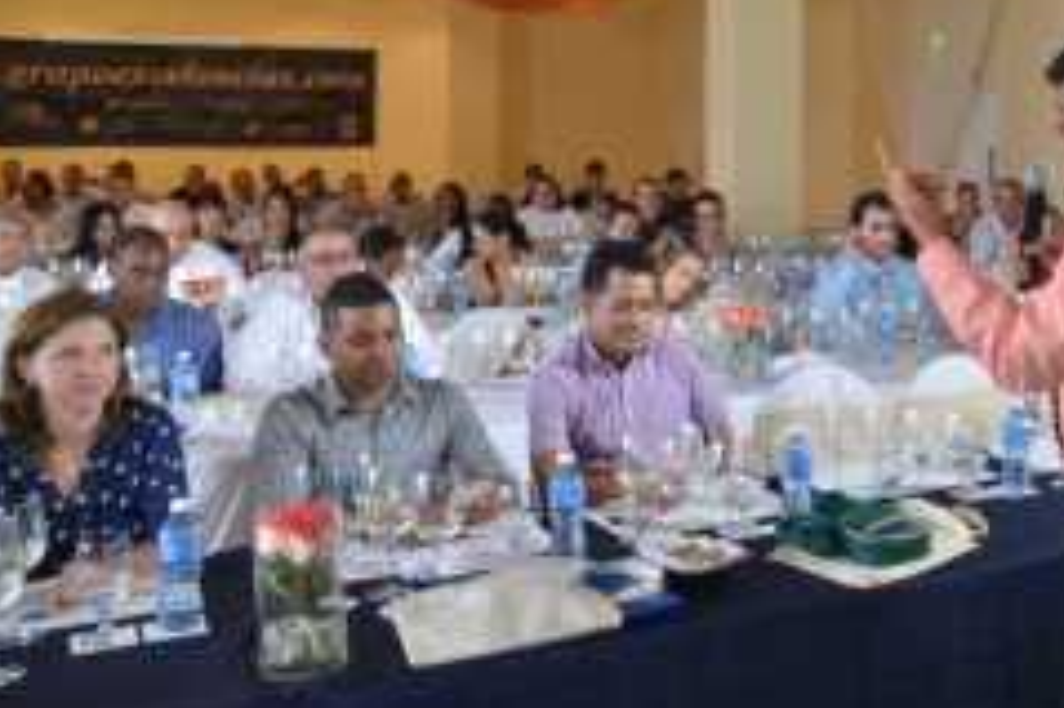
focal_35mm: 45
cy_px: 189
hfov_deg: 40.4
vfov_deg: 29.4
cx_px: 953
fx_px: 1329
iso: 1600
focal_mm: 24
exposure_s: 1/60
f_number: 4
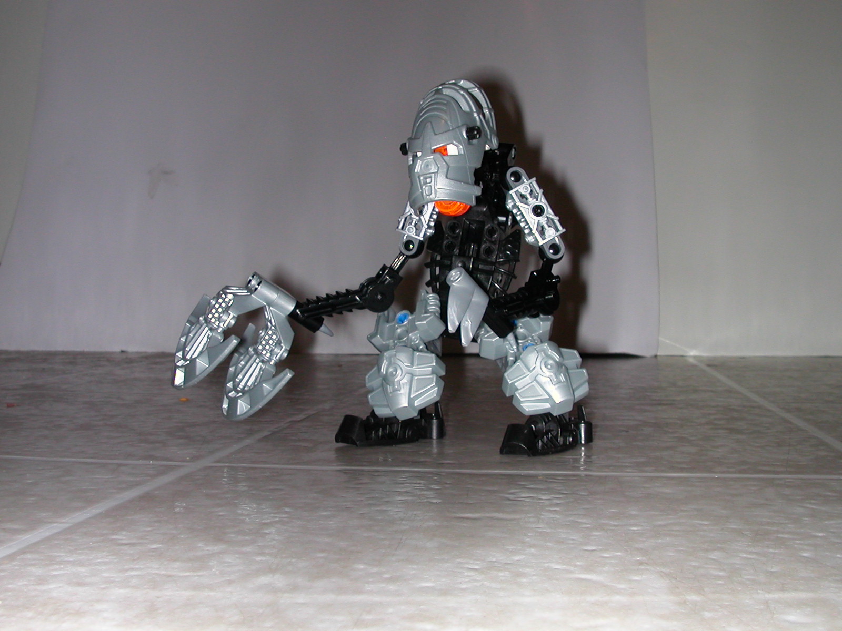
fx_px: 1046
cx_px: 421
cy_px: 316
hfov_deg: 43.9
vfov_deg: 33.6
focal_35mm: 43
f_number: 4.8
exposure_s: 1/59.9
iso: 100
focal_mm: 6.6
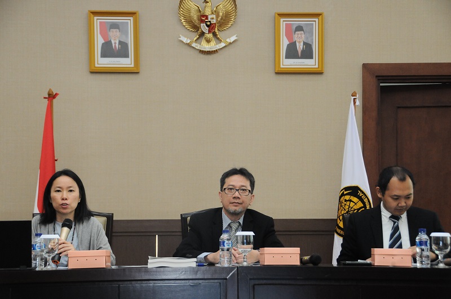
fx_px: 938
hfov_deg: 27.0
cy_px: 150
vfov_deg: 18.1
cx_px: 226
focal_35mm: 75
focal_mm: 50
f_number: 5
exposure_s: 1/125
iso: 1600
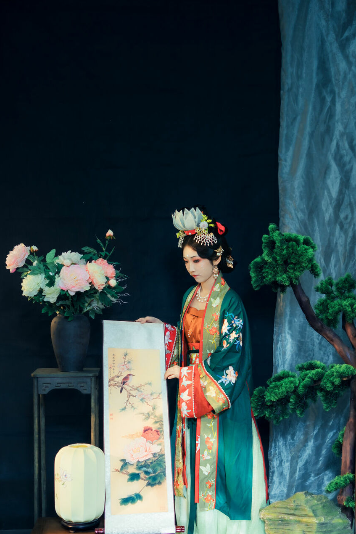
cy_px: 321
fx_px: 919
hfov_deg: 21.9
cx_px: 206
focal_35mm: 62
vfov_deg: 32.3
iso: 200
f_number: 2.2
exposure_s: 1/80
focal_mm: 50
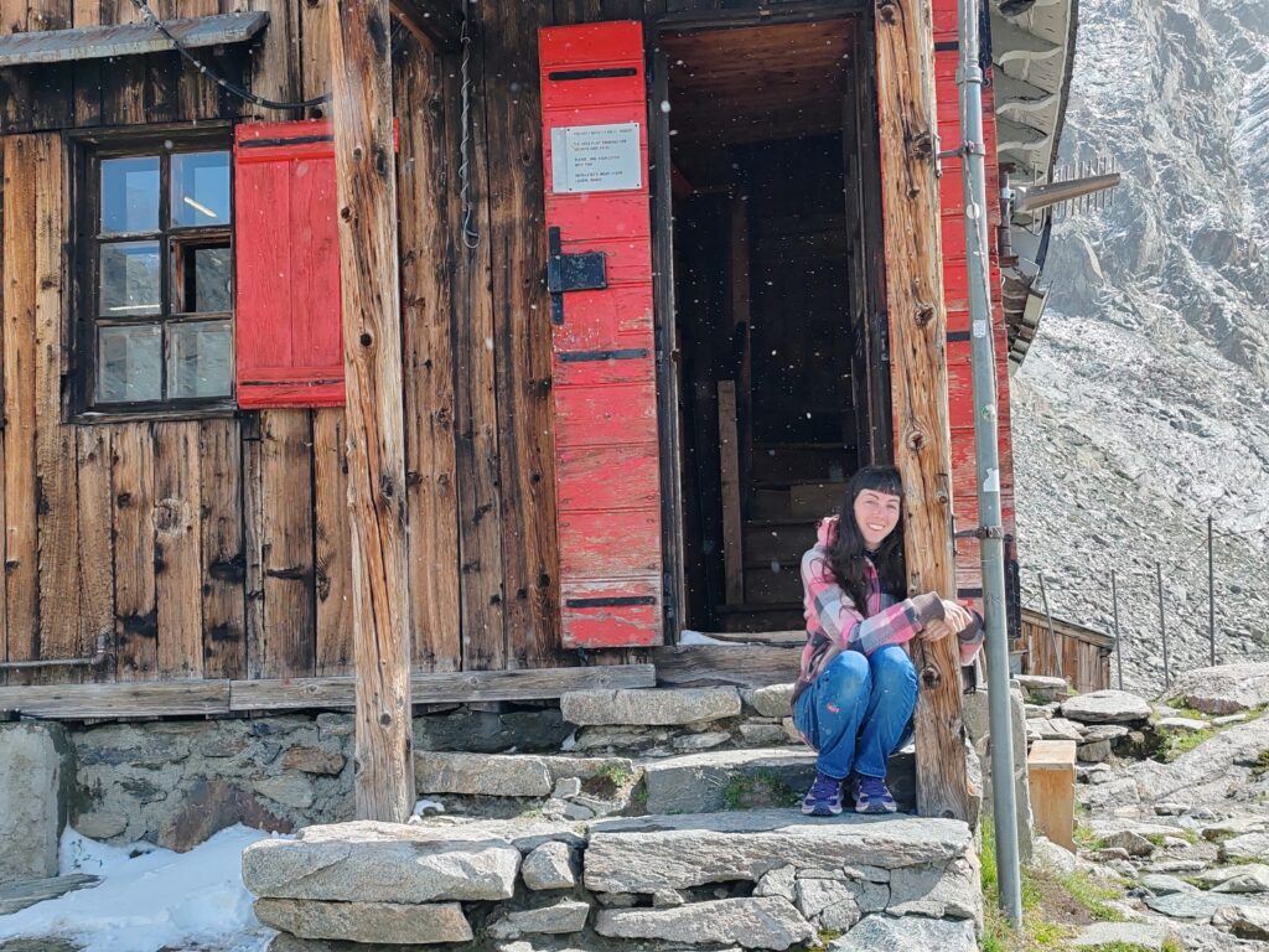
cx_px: 634
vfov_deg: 27.0
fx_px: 1980
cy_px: 476
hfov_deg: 35.5
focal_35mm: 54
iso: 50
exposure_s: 1/550
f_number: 1.9
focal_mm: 6.12
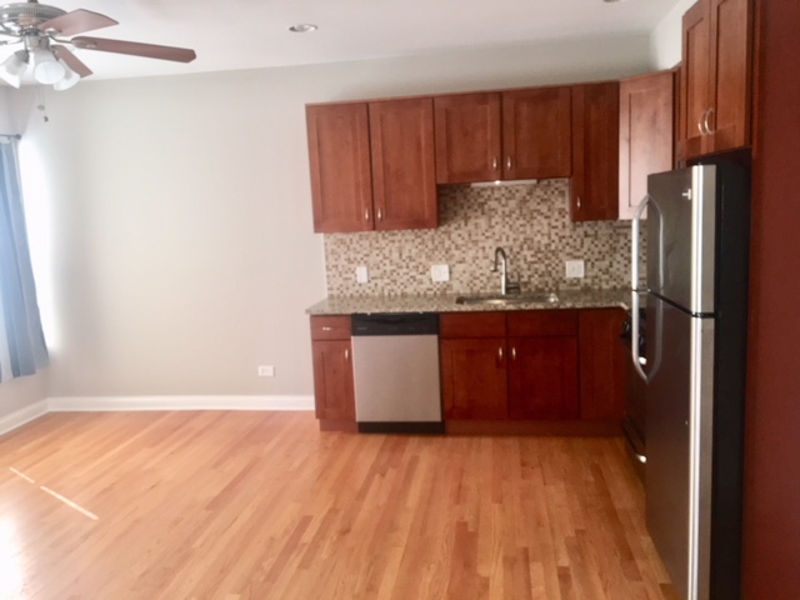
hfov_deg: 61.7
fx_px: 670
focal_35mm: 29
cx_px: 400
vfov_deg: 48.2
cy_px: 300
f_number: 2.2
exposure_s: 1/40
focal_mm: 4.15
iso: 64
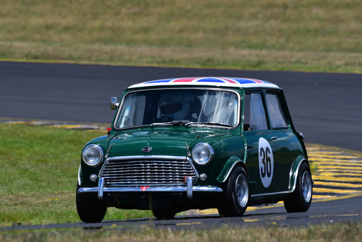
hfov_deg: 2.7
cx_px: 181
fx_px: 7544
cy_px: 121
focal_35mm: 750
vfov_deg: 1.8
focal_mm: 500
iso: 200
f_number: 10
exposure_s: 1/640
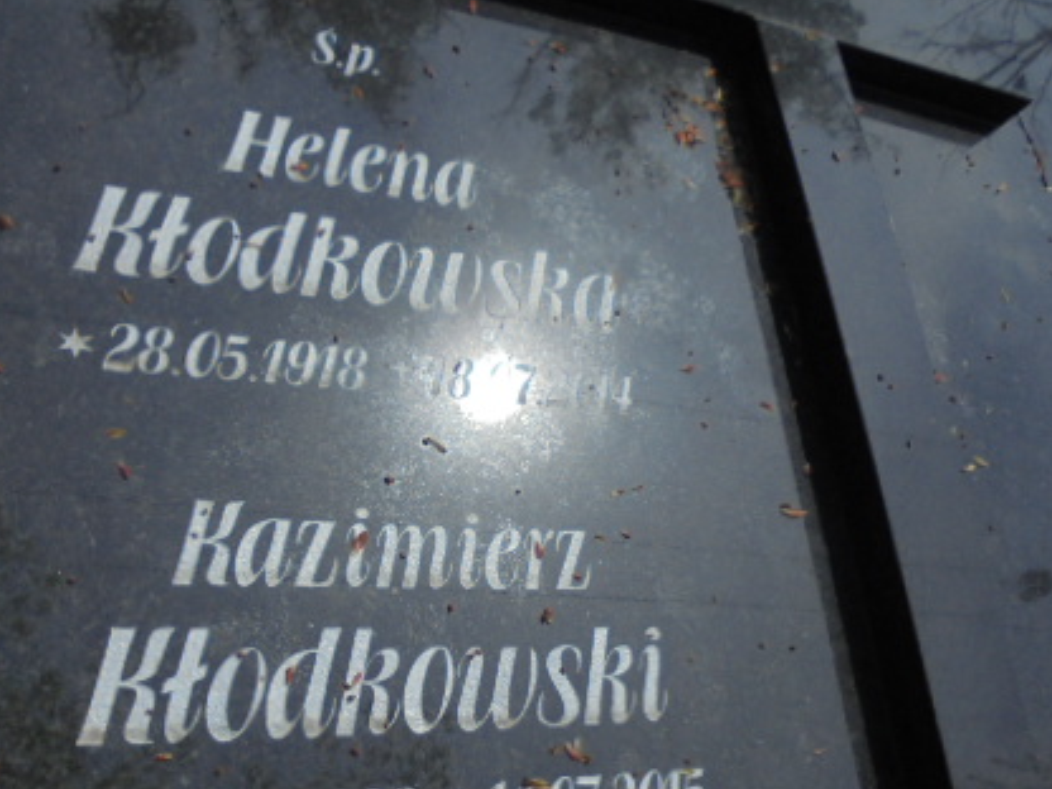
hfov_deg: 46.7
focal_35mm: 40
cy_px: 486
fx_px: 1216
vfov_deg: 35.8
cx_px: 450
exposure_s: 1/250
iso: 100
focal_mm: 4.6
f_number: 11.5
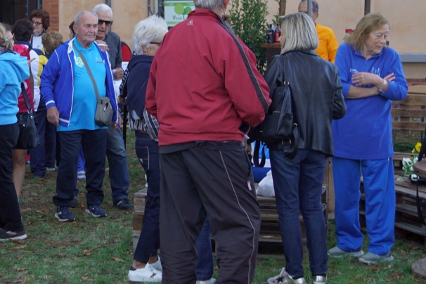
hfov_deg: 21.3
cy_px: 53
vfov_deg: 14.3
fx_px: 1124
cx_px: 113
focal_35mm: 95
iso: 250
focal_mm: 30
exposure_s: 1/125
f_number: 4.5
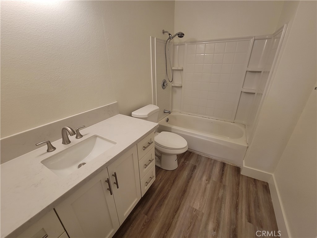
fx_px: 119
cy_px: 119
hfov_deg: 106.2
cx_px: 158
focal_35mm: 13
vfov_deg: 89.9
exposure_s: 1/60
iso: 160
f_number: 2.2
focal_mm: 2.2
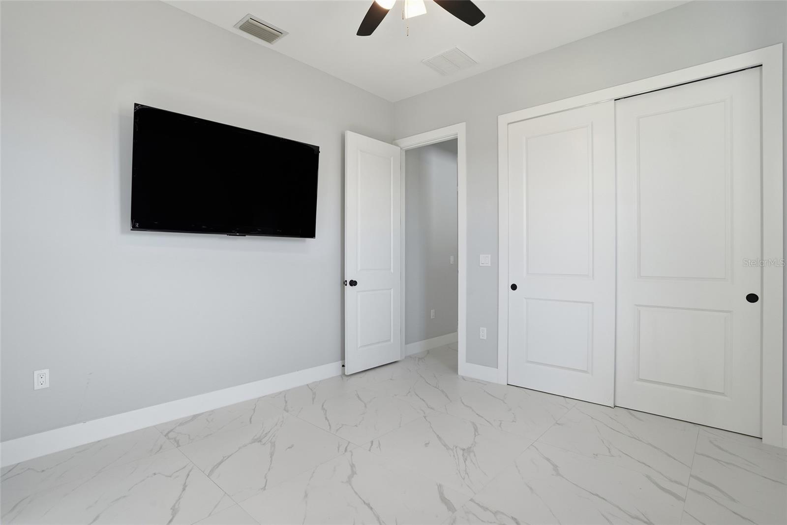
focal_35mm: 17
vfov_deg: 70.4
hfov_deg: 93.3
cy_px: 262
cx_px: 394
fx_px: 372
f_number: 9
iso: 400
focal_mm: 17
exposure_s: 1/160
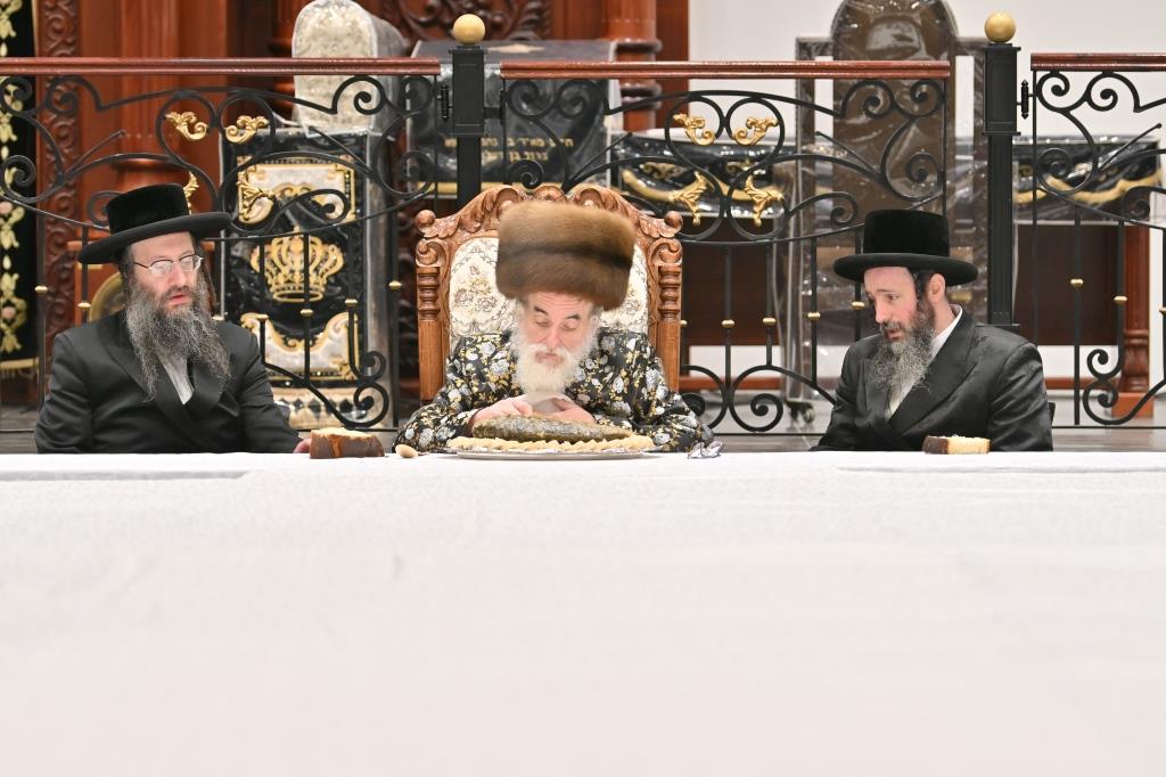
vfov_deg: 8.2
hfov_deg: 12.2
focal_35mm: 168
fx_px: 5439
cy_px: 388
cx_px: 583
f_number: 2.8
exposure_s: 1/320
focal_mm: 112
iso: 250
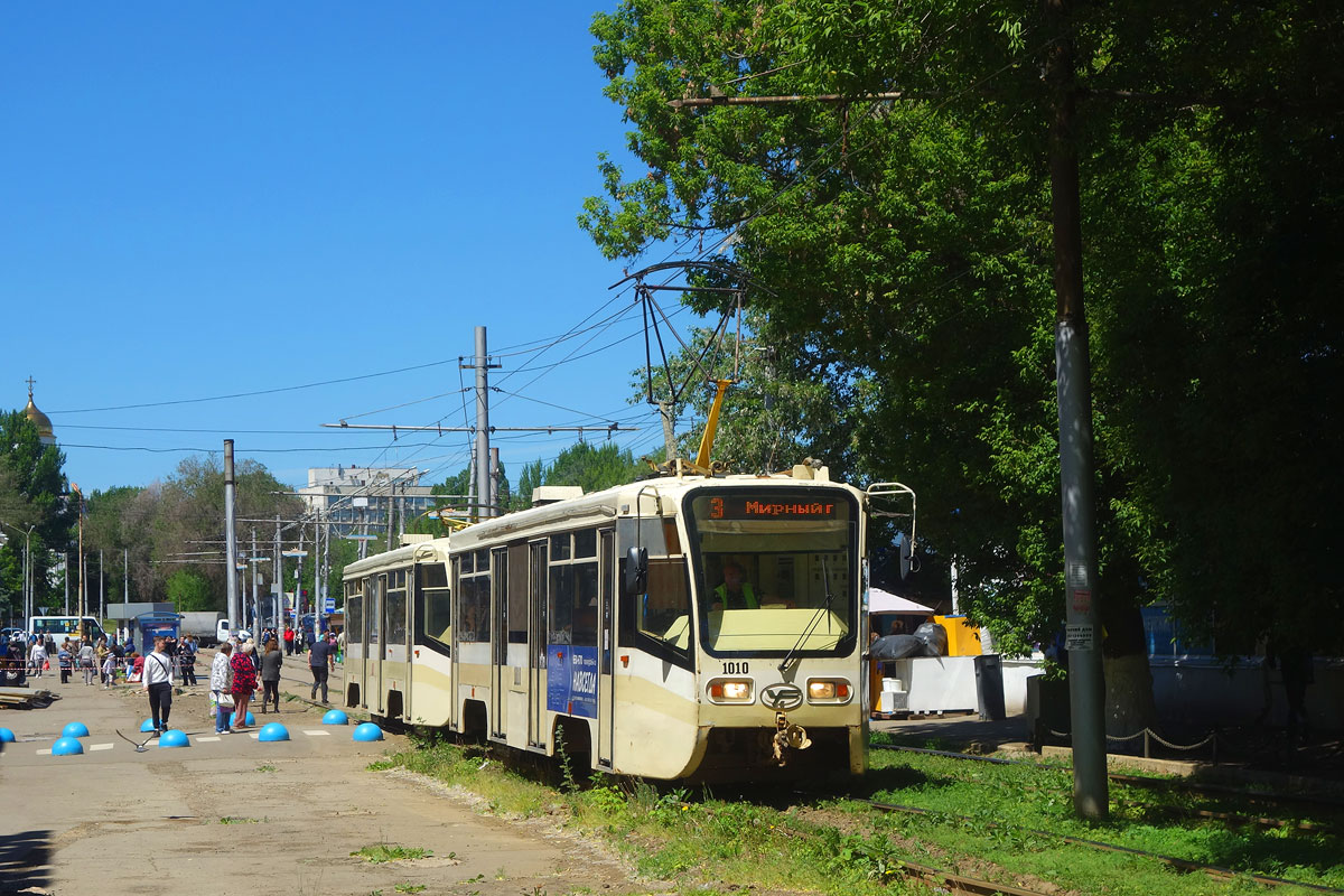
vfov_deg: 20.3
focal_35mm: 67
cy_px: 448
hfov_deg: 30.1
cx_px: 672
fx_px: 2501
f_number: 5
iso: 125
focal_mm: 25.02
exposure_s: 1/1000
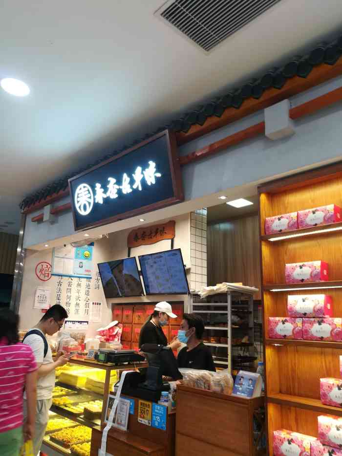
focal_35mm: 26
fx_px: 342
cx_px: 171
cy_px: 228
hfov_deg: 53.1
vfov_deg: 67.3
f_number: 2.2
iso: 80
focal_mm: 3.83
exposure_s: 1/33.3
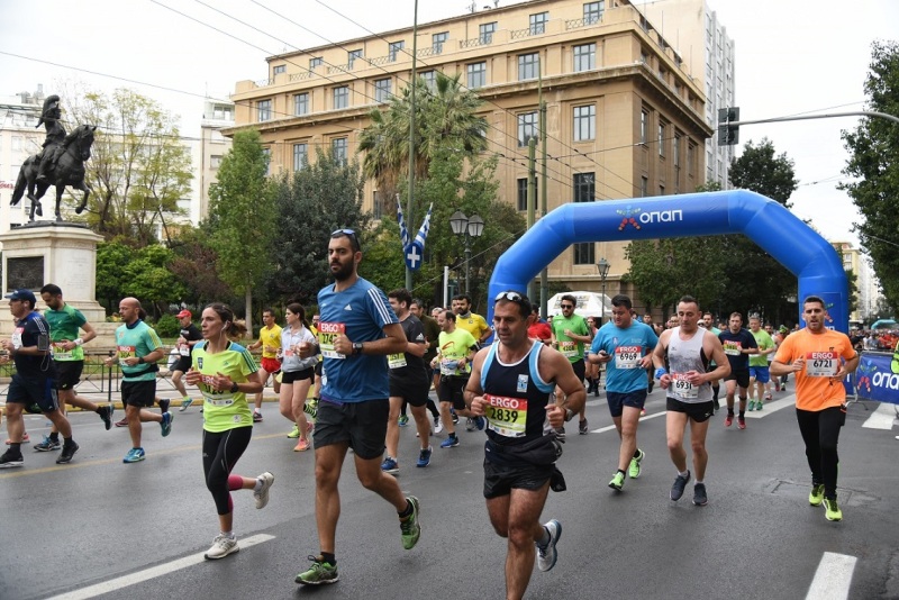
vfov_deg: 43.6
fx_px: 749
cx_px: 450
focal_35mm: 30
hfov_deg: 61.9
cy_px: 300
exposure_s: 1/1250
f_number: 4
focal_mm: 30
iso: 1600
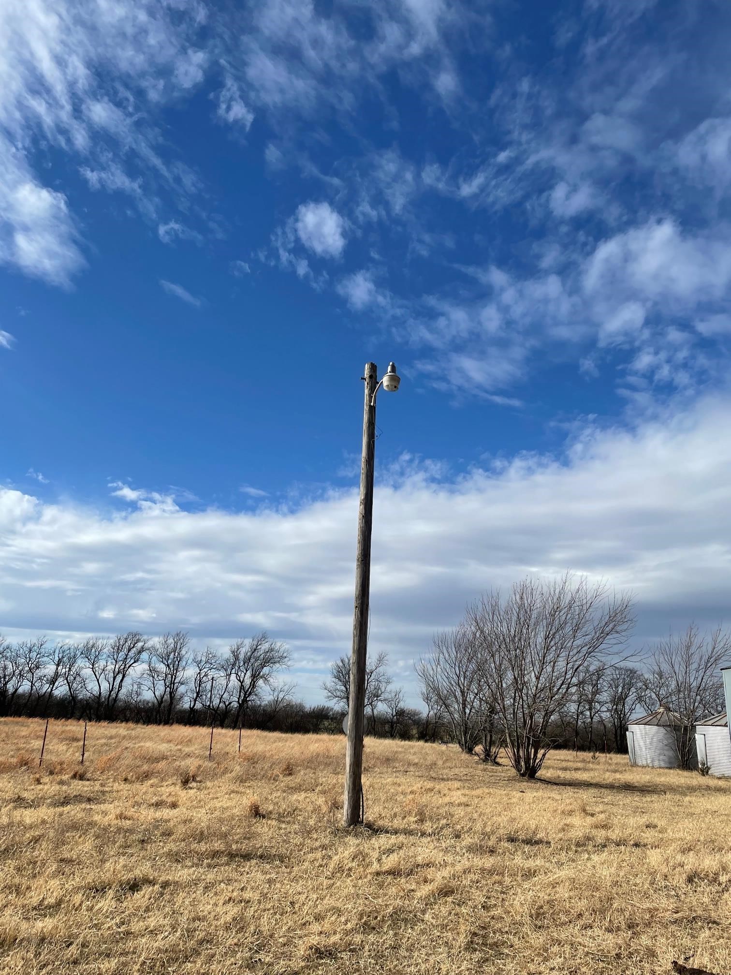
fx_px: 732
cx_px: 366
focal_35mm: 26
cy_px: 488
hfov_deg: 53.1
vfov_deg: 67.3
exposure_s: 1/5814
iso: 32
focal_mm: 4.2
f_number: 1.6
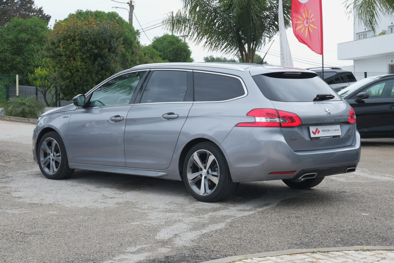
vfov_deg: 20.3
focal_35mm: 67
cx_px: 197
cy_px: 132
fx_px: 733
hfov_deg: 30.1
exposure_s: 1/80
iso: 160
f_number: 9
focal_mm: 44.5
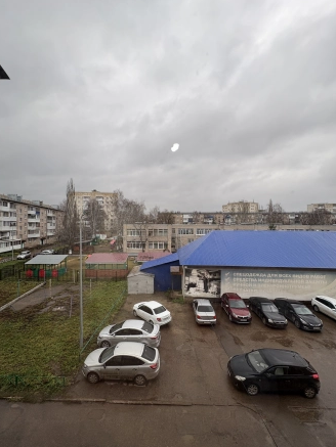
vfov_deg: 98.2
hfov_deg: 81.7
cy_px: 226
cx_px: 160
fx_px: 194
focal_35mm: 15
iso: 40
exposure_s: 1/287
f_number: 2.2
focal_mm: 2.22
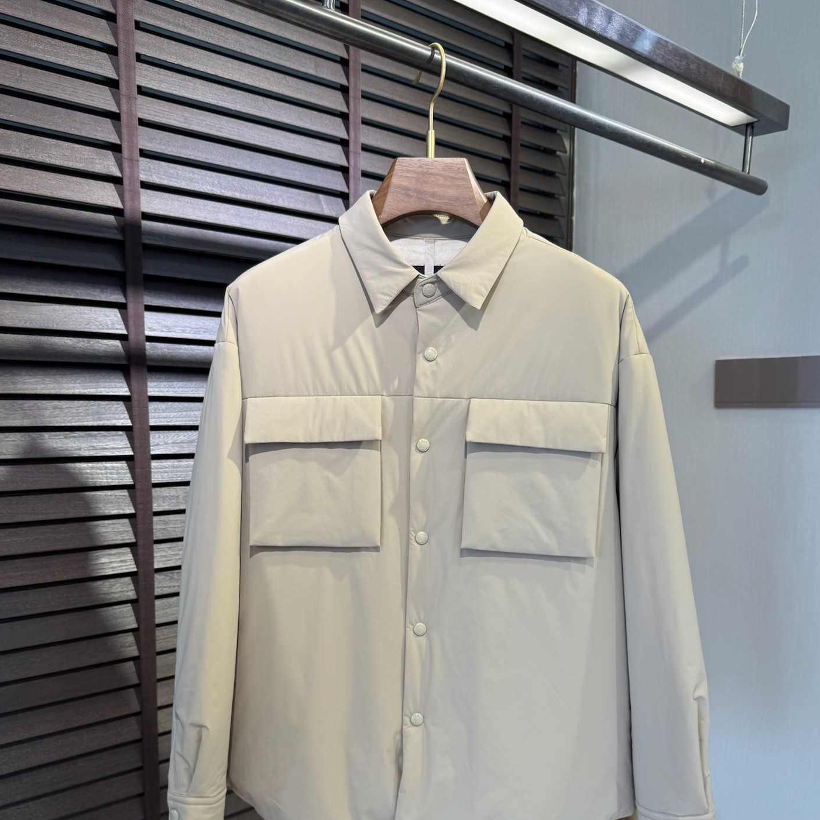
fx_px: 831
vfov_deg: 51.9
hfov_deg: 52.5
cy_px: 519
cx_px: 401
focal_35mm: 31
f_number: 1.78
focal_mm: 6.76
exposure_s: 1/188
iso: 64
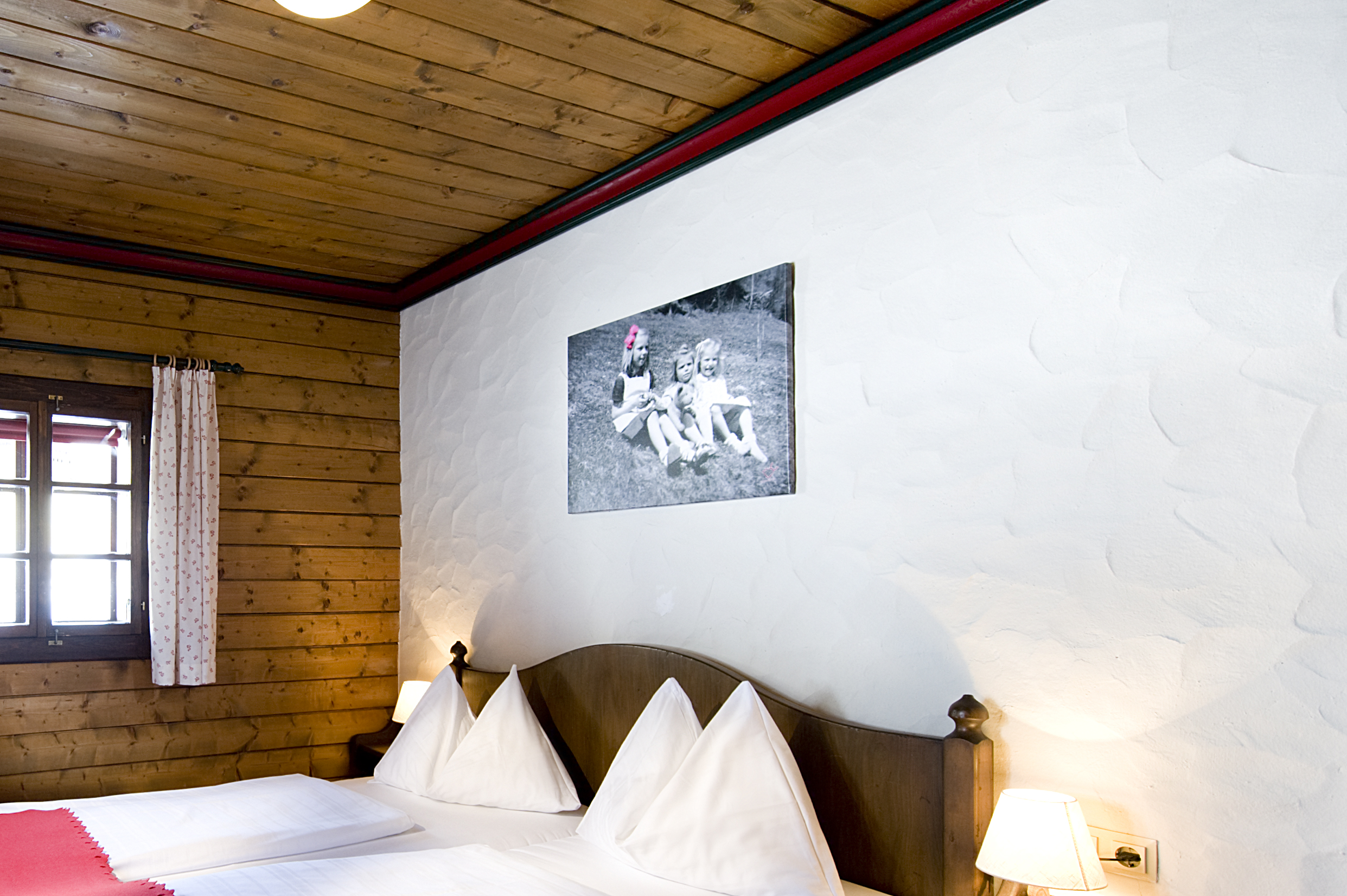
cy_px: 578
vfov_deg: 52.3
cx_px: 301
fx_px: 897
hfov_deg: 67.9
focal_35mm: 24
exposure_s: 1/60
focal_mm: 14
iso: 400
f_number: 5.6
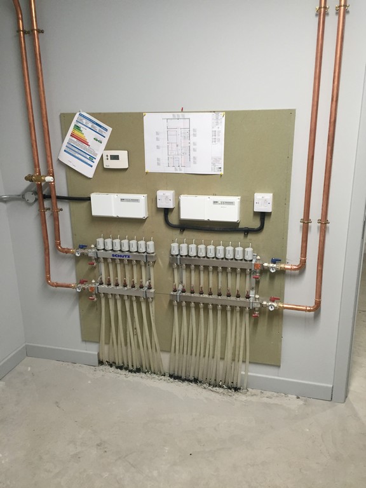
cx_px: 183
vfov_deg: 61.7
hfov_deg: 48.2
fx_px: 409
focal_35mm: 29
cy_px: 244
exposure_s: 1/33
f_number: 2.2
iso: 64
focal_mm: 4.15
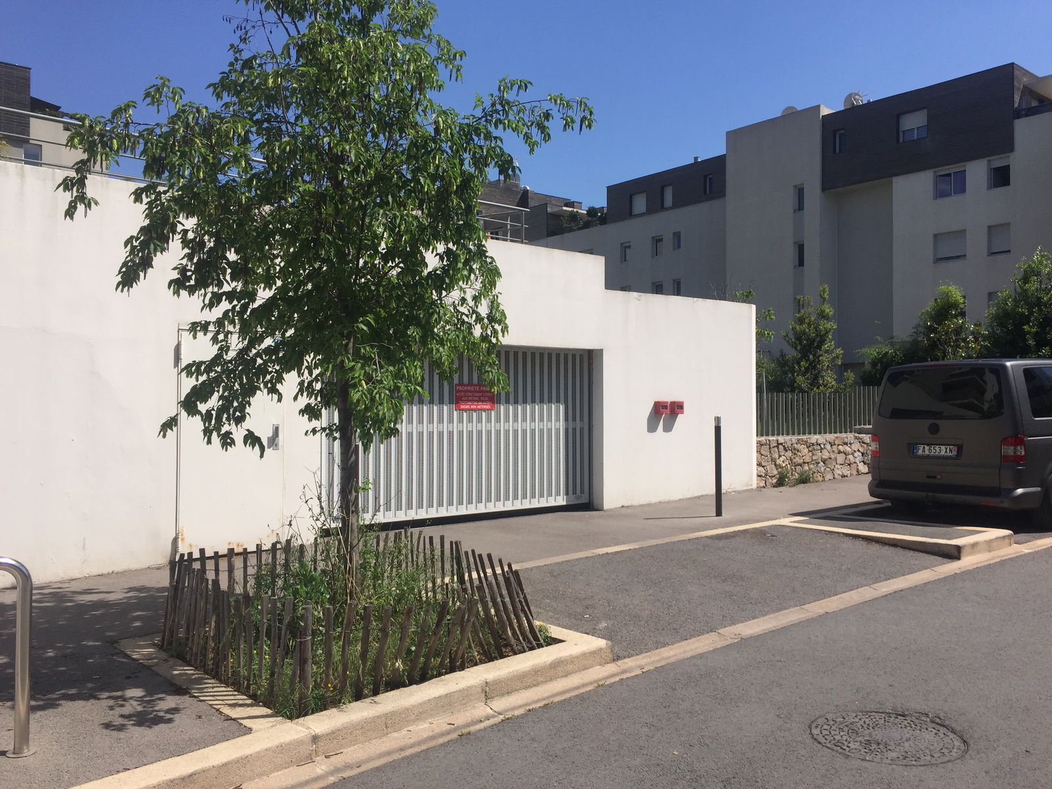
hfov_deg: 61.7
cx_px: 526
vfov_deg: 48.2
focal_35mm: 29
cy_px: 394
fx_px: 881
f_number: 2.2
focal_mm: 4.15
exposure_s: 1/3300
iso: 32
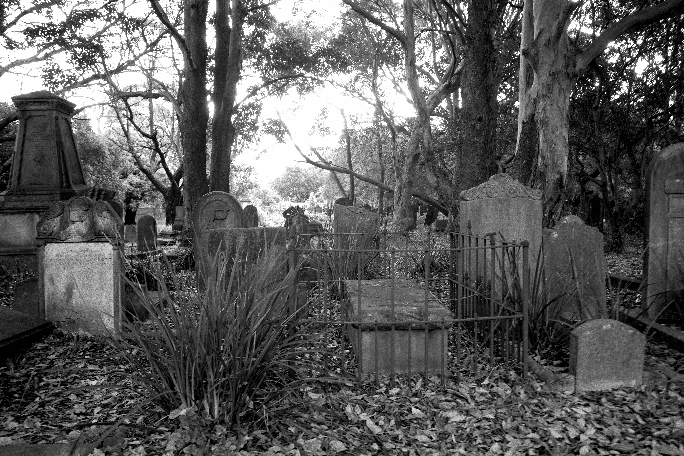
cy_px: 228
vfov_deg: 46.4
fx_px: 532
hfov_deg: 65.5
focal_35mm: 28
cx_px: 342
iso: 250
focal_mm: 18.3
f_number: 2.8
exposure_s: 1/3
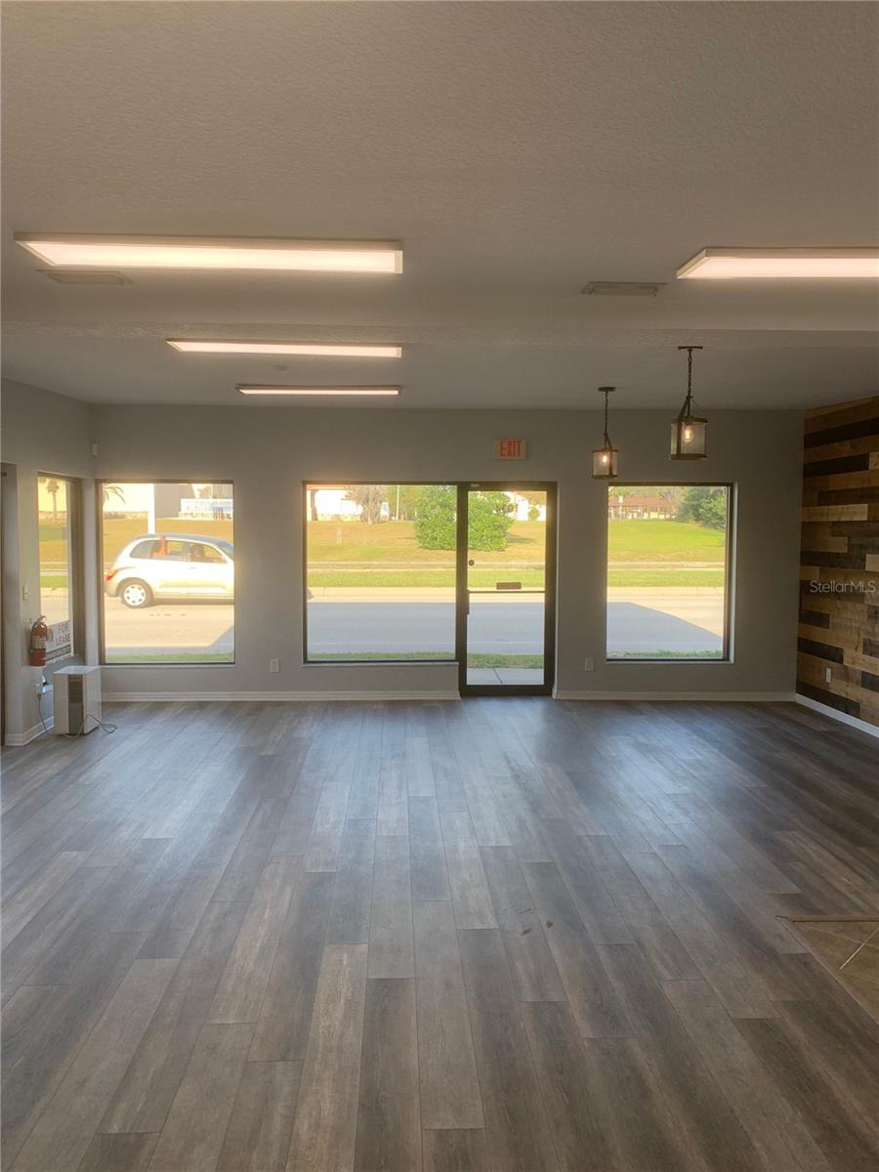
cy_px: 586
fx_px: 880
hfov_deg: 53.1
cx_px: 440
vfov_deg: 67.3
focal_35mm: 26
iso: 25
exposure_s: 1/122
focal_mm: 4.25
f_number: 1.8
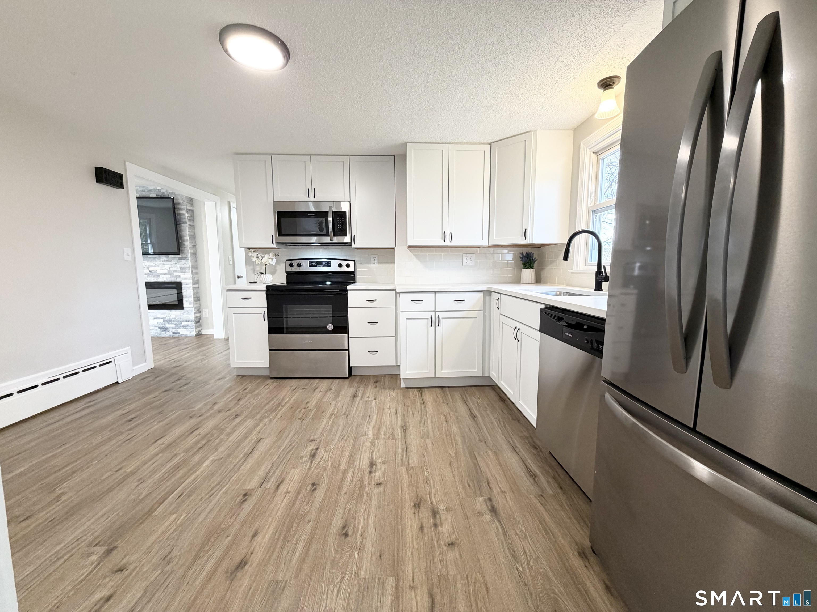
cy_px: 306
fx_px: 330
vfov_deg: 85.7
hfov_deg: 102.1
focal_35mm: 14
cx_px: 408
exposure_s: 1/60
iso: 200
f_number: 2.2
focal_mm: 2.22
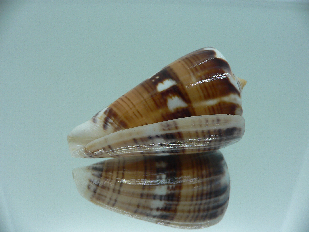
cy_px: 116
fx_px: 312
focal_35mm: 35
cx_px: 154
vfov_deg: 40.7
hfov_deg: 52.6
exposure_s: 1/60
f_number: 2.8
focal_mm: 4.6
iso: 80
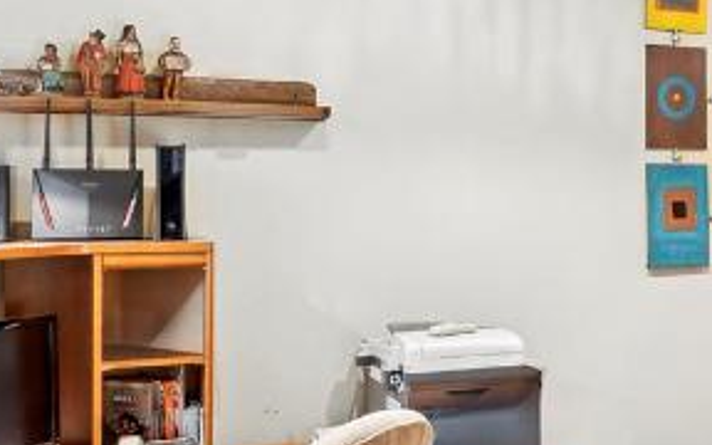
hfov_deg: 33.3
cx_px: 677
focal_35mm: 57
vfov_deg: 22.7
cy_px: 153
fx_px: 1106
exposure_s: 1/1.67
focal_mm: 14
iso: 320
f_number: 9
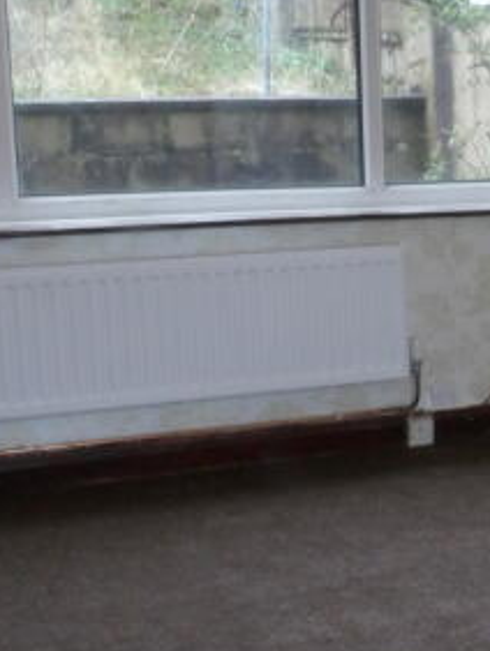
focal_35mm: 87
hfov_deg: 15.4
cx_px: 788
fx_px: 1640
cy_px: 402
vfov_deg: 22.4
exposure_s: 1/15
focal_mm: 4.3
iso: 200
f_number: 4.1
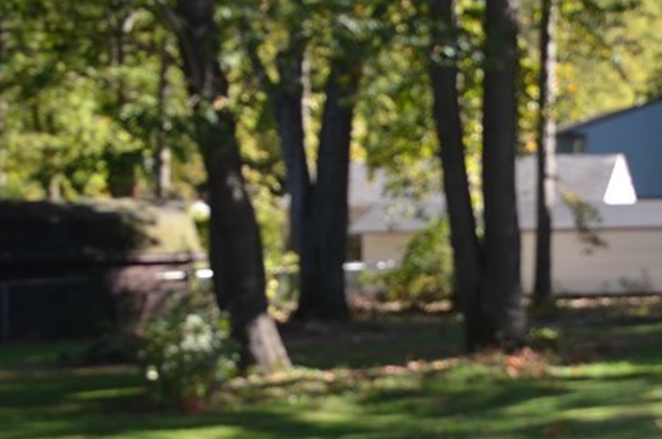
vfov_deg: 15.8
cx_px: 550
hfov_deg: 23.3
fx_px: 1578
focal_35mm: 86
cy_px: 280
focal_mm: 22
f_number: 4.5
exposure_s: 1/200
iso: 100
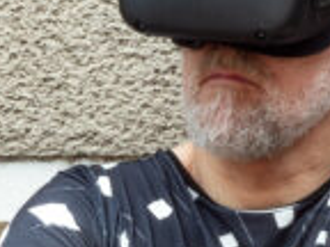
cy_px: 476
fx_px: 1830
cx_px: 46
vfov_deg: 7.5
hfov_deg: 10.3
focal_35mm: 192
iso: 100
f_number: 13
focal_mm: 18
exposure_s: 1/20
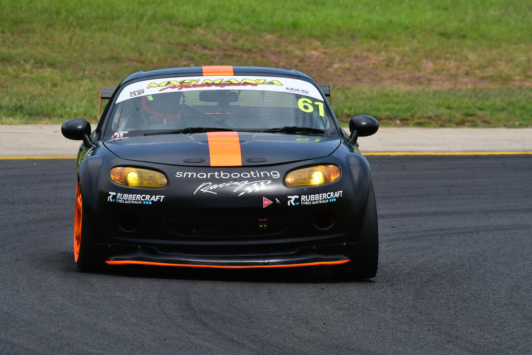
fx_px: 8869
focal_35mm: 600
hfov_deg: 3.4
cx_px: 266
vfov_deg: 2.3
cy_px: 178
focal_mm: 400
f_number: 11
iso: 400
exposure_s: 1/640
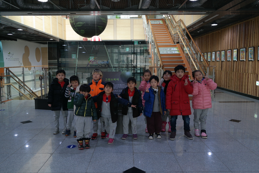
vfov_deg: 43.6
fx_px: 216
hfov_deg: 61.9
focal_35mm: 30
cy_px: 86
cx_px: 130
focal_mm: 20
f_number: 3.5
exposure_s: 1/40
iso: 400
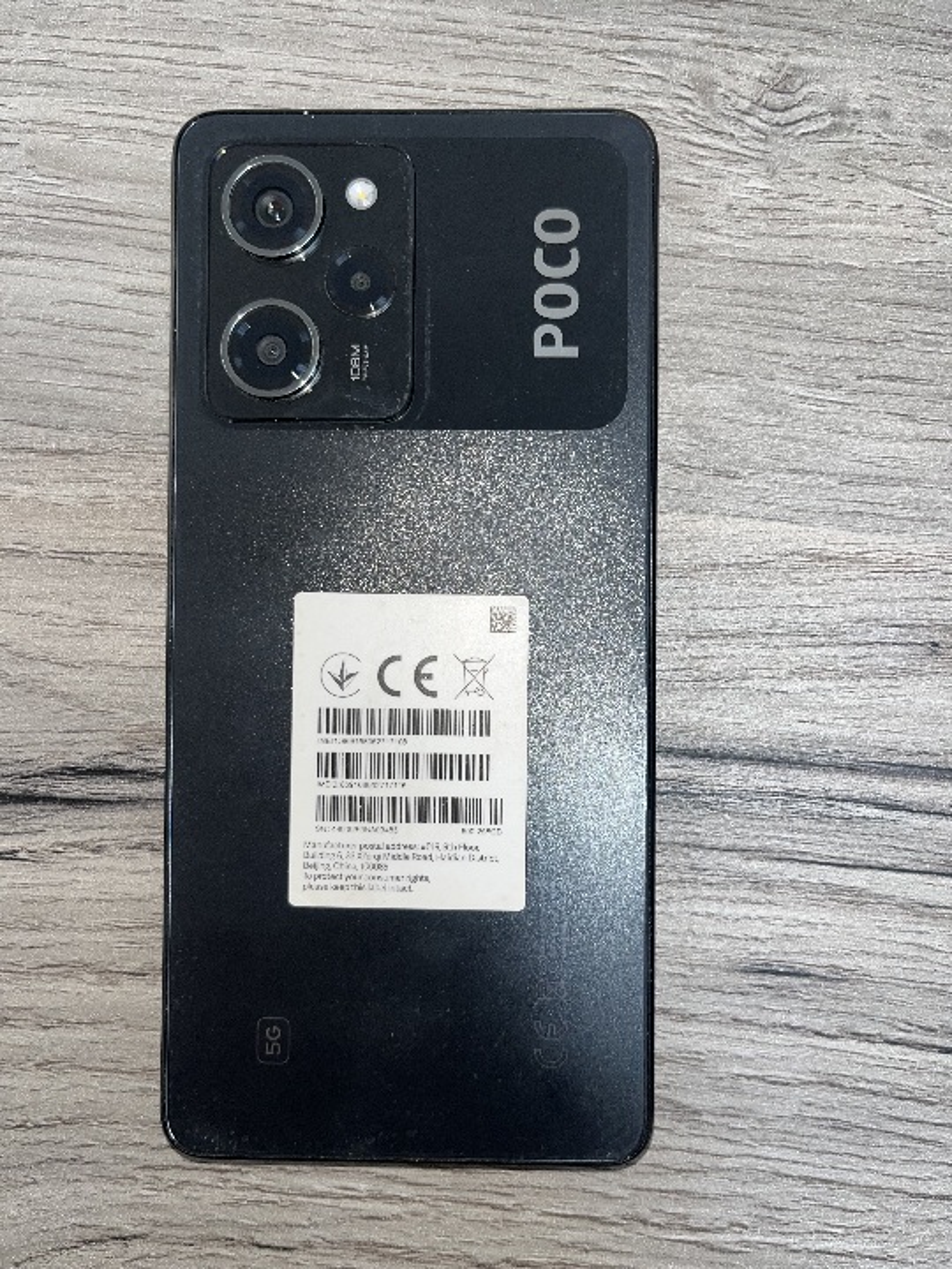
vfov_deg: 67.3
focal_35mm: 26
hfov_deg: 53.1
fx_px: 953
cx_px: 476
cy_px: 634
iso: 32
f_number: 1.6
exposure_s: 1/76
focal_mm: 5.1
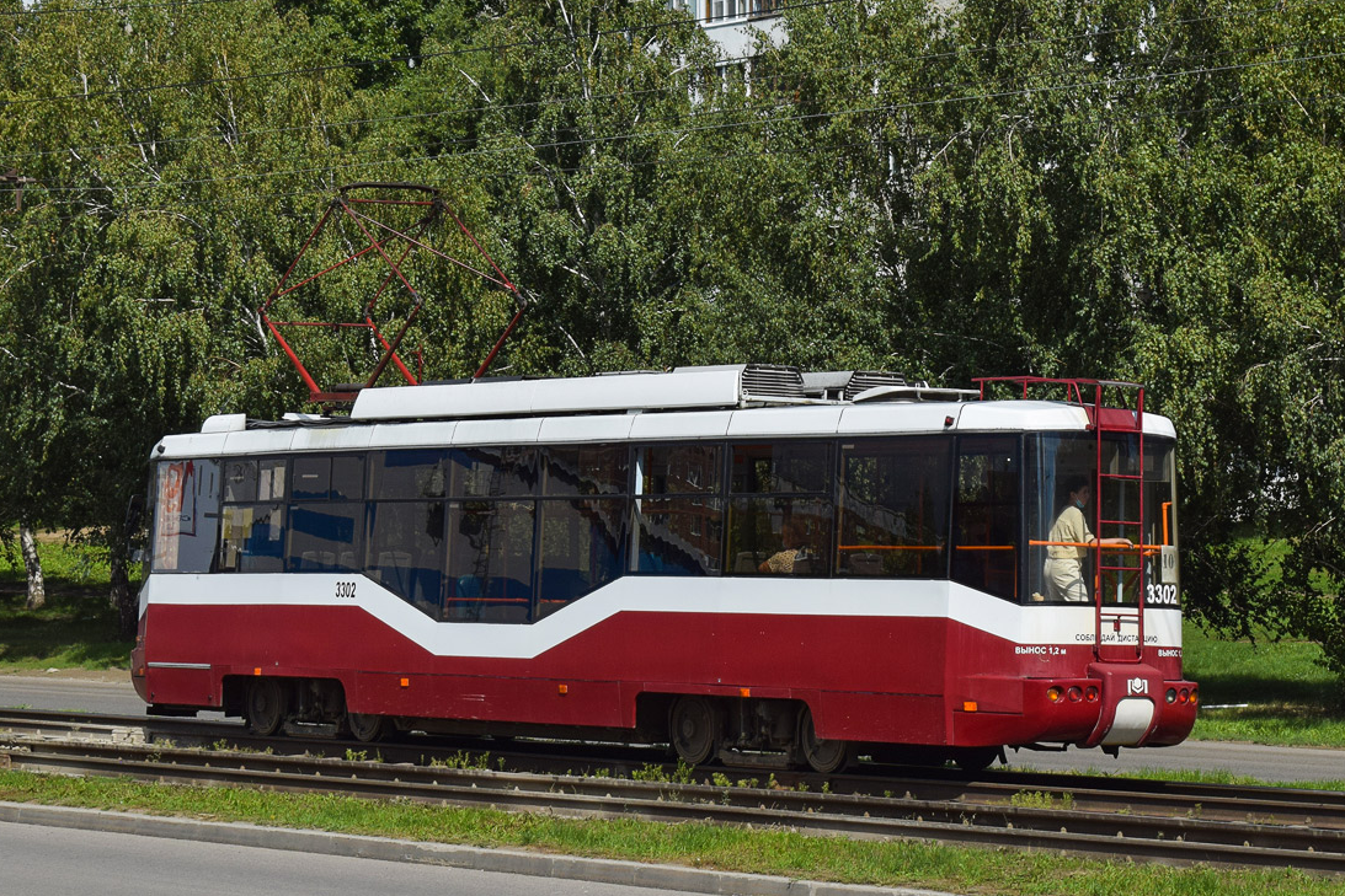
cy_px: 446
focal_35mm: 91
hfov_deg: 22.5
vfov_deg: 15.1
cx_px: 634
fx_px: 3383
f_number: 8
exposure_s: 1/1000
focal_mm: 55
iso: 200
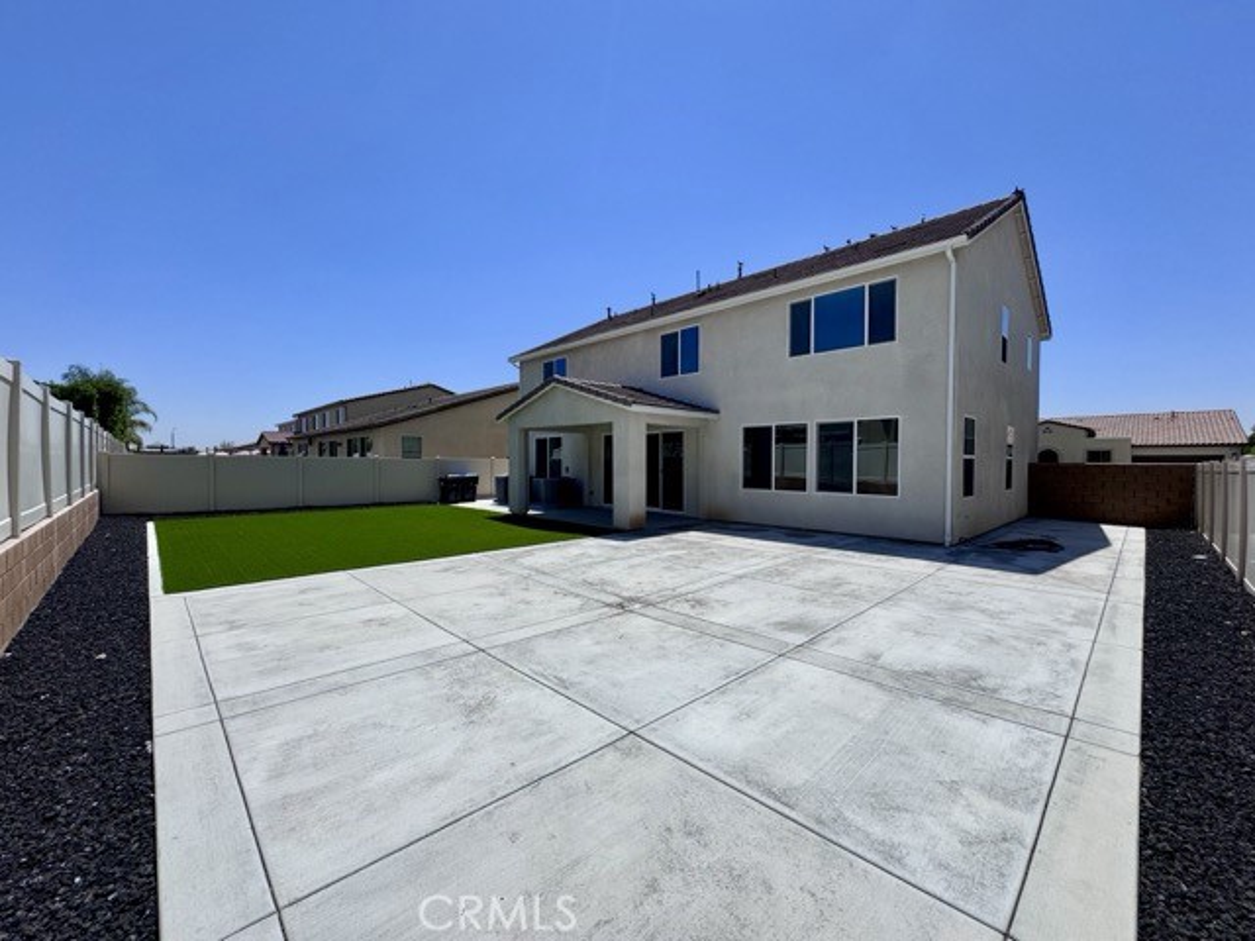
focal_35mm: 14
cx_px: 628
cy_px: 470
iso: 50
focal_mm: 2.22
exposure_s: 1/3906
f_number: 2.2
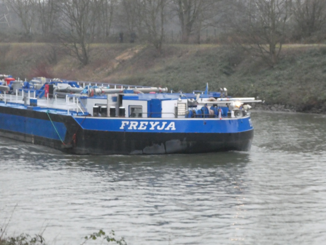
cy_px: 122
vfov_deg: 11.0
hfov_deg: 14.6
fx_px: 1271
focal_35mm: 135
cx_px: 163
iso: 1600
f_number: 5.3
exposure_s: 1/40
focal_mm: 24.2
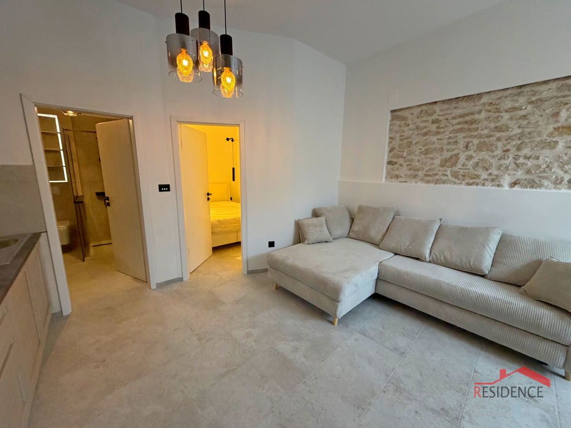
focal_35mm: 14
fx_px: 231
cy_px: 214
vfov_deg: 85.7
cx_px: 286
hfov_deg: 102.1
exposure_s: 1/79
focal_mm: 2.22
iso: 320
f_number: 2.2
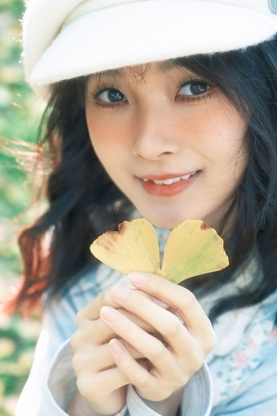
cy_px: 247
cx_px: 143
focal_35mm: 93
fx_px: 1073
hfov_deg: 14.7
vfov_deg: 21.9
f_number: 2.8
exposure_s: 1/125
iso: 400
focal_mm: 51.6
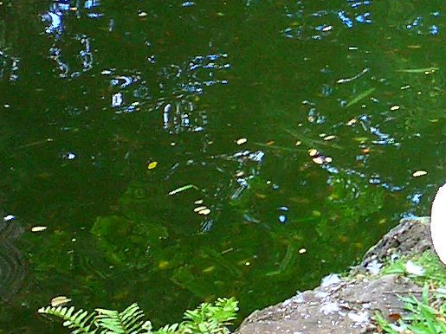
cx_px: 546
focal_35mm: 115
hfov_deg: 16.4
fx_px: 1481
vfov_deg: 12.9
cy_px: 107
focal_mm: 5.6
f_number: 3.5
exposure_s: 1/125
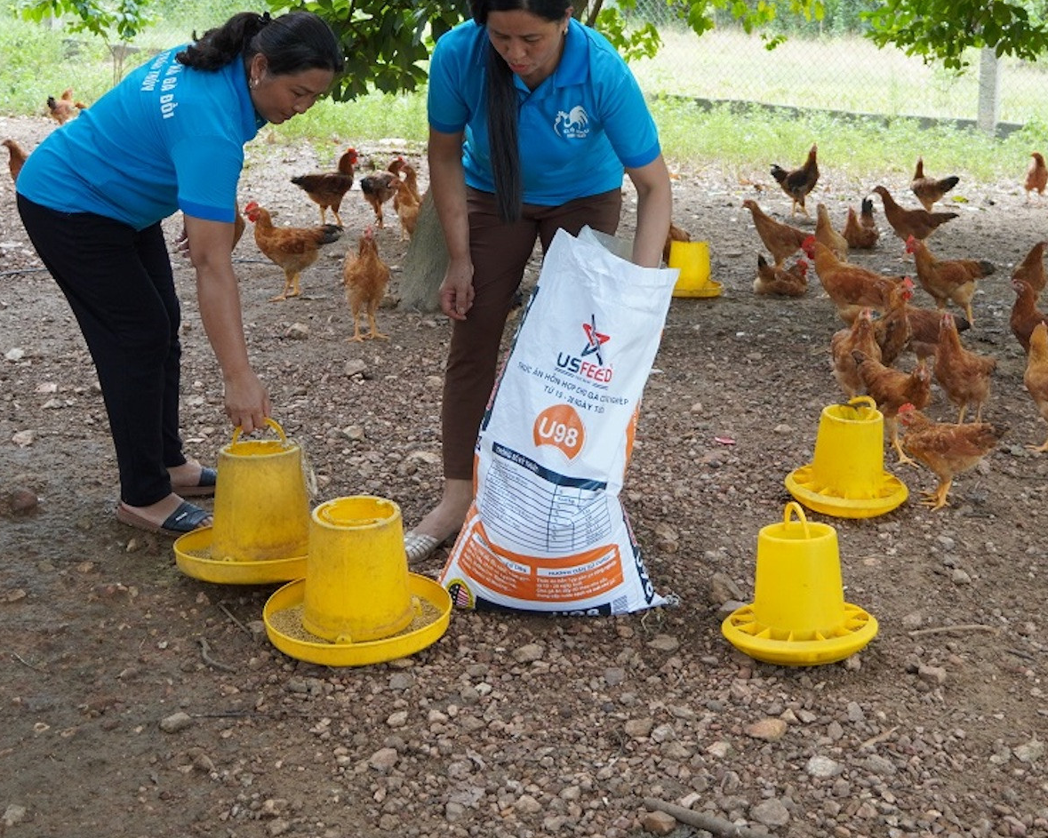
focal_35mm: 53
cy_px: 277
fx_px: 1636
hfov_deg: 35.2
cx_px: 678
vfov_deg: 28.5
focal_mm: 23
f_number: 4
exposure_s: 1/160
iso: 400
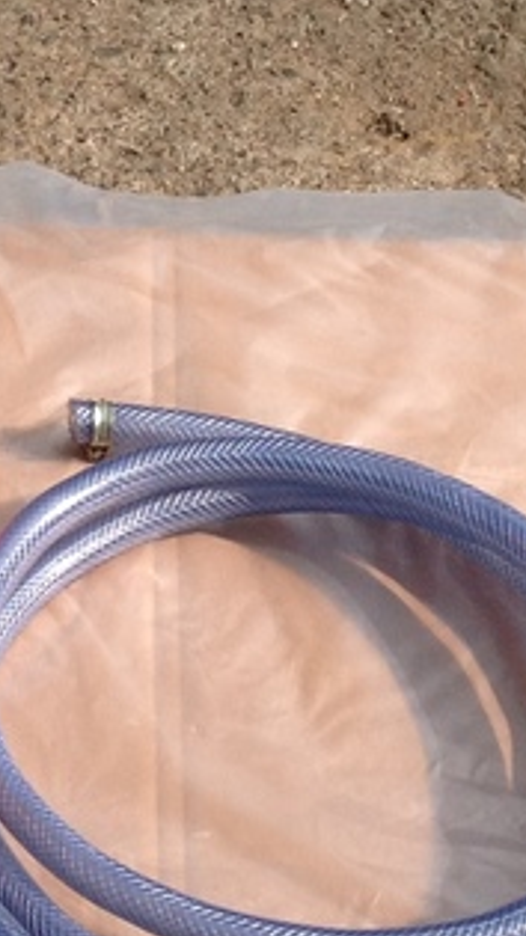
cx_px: -297
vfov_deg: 17.7
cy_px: 620
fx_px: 3003
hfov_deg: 9.7
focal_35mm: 121
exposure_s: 1/1259
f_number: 2.4
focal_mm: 4.28
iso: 50
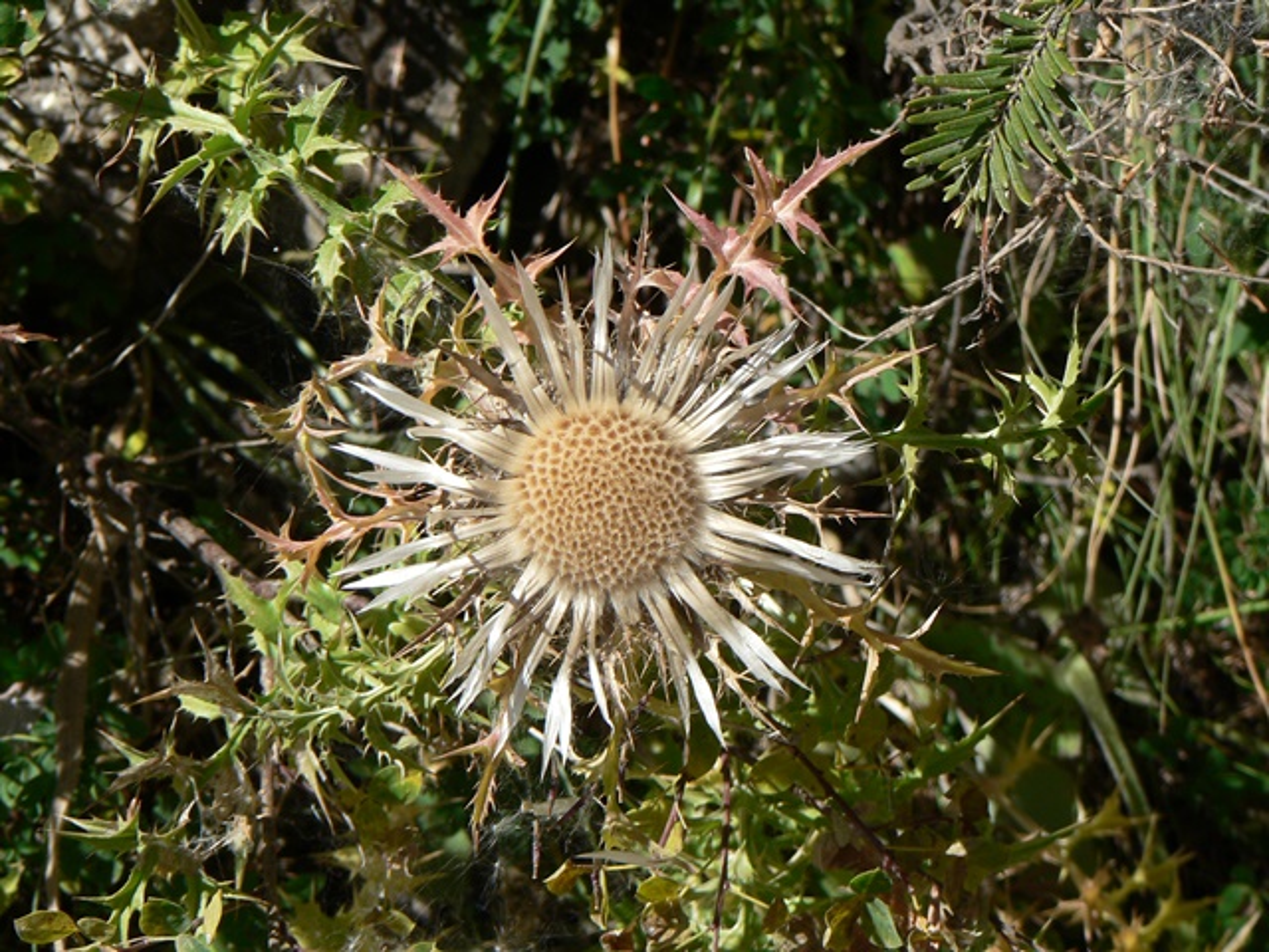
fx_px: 5865
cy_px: 476
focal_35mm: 160
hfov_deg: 12.3
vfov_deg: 9.3
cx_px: 634
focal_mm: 27.4
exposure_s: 1/320
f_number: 5
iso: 64
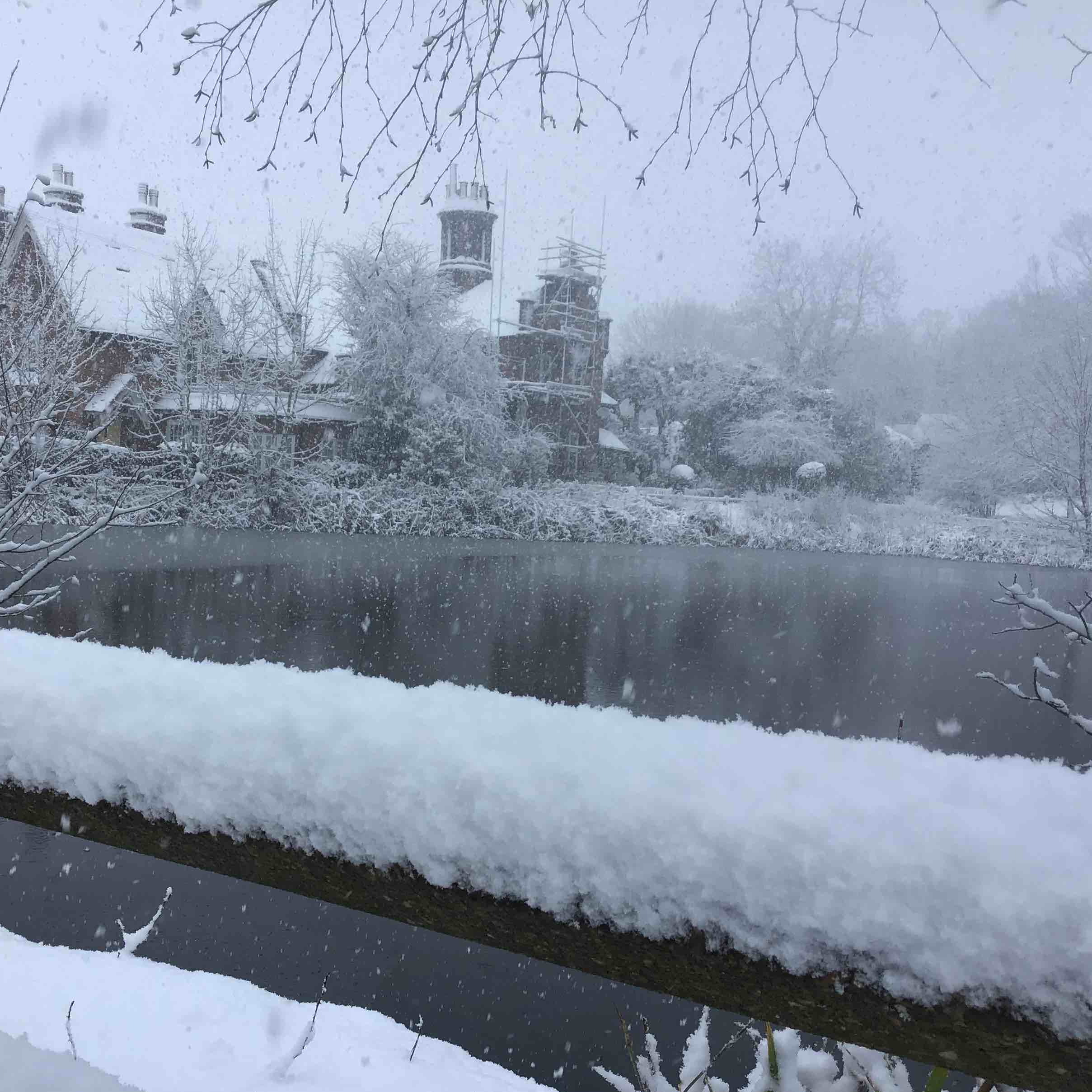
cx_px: 445
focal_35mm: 37
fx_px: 1321
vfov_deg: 44.9
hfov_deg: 44.7
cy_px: 553
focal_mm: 3.3
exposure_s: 1/210
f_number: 2.4
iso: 25
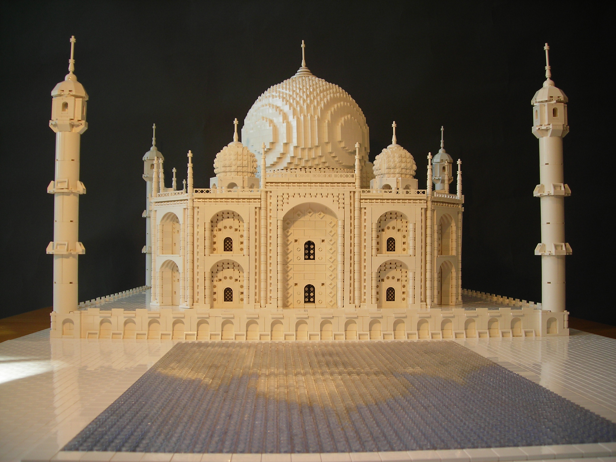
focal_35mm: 38
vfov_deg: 37.7
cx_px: 308
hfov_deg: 49.0
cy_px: 231
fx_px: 676
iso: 50
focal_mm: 6.3
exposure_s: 1/40
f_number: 3.2
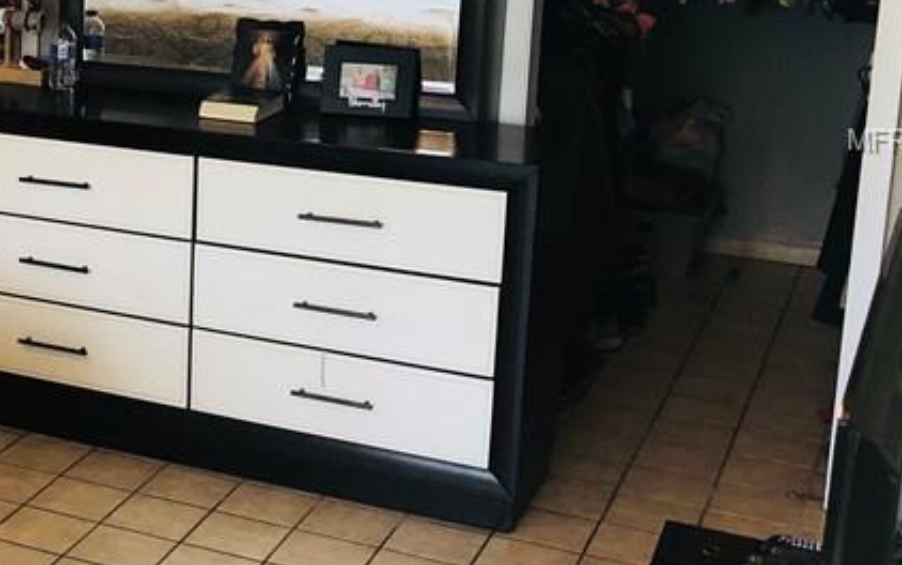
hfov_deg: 26.1
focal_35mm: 72
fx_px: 1770
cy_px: 141
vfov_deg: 18.0
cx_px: -118
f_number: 1.8
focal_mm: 4
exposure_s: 1/24
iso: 40
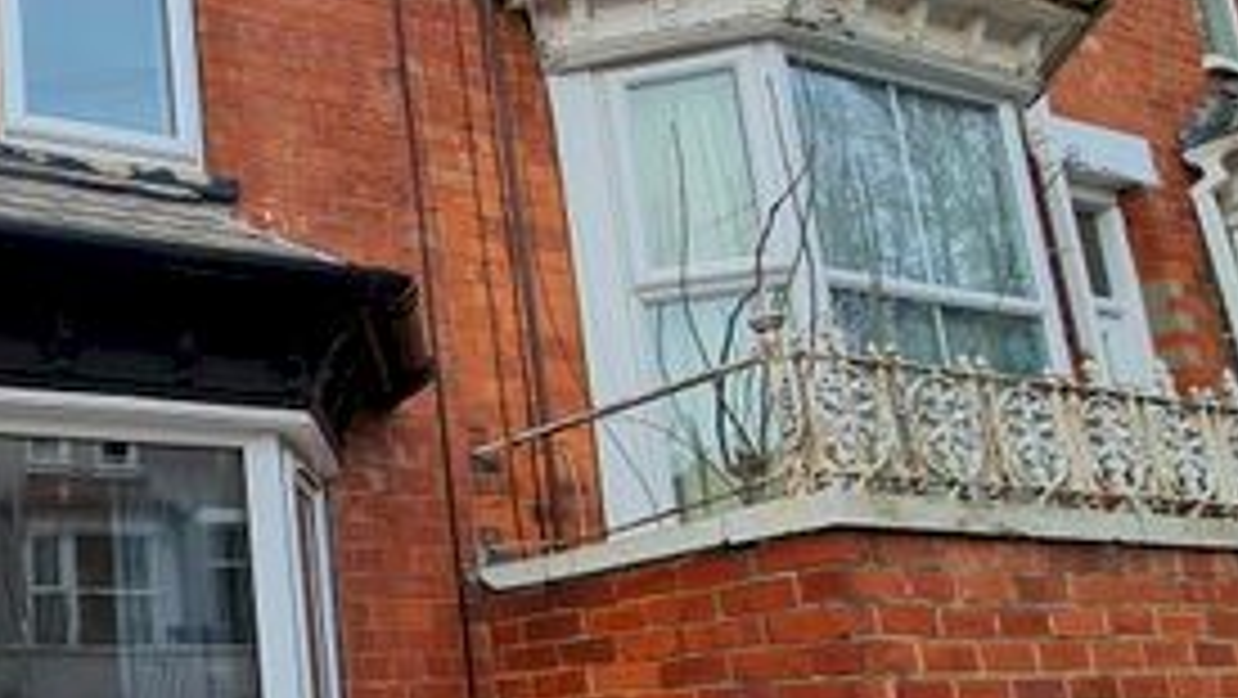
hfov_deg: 45.9
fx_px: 1182
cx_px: -18
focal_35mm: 36
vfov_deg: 32.6
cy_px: 457
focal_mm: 2.2
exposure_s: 1/293
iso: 64
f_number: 2.2
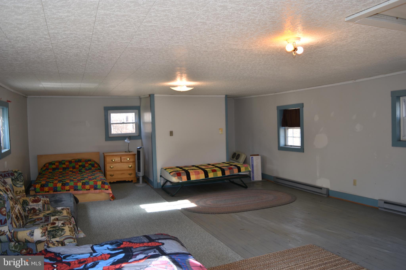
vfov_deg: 47.9
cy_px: 135
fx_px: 304
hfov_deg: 67.4
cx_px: 203
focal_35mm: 27
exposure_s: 1/30
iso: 100
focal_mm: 18
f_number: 3.5
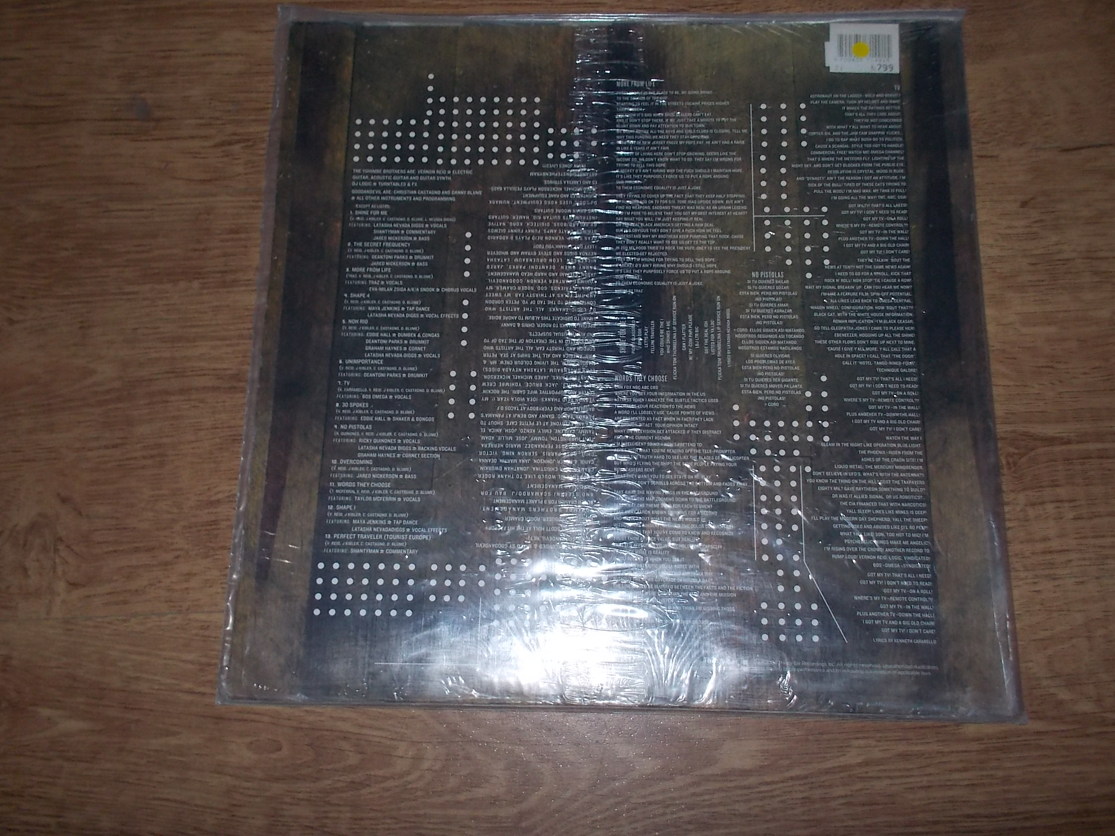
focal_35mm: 30
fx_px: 966
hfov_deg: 60.0
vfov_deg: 46.8
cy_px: 405
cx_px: 571
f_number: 3.3
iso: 200
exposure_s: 1/30
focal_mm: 4.1
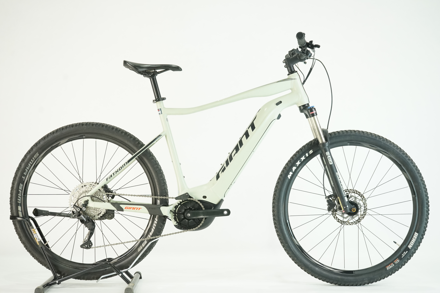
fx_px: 660
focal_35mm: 54
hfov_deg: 36.9
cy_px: 146
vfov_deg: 25.1
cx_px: 220
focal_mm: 54
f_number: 5.6
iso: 2500
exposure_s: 1/200
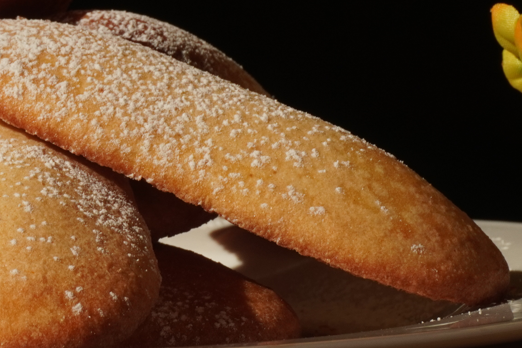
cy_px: 86
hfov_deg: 10.3
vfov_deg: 6.9
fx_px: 2871
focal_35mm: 198
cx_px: 5
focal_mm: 50
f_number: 16
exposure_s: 1/60
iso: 400
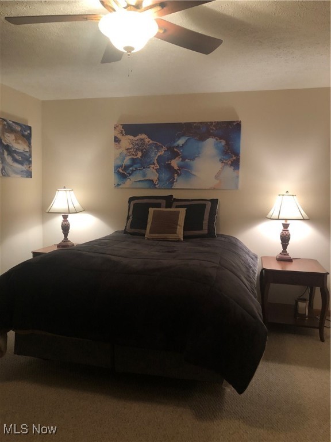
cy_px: 221
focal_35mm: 28
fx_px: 357
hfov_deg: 49.7
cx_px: 166
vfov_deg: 63.4
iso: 64
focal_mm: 3.99
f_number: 1.8
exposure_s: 1/15
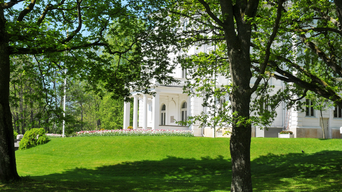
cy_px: 91
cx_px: 171
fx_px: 571
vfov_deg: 19.1
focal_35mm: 63
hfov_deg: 33.3
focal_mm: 40
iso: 250
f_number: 16
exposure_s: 1/125
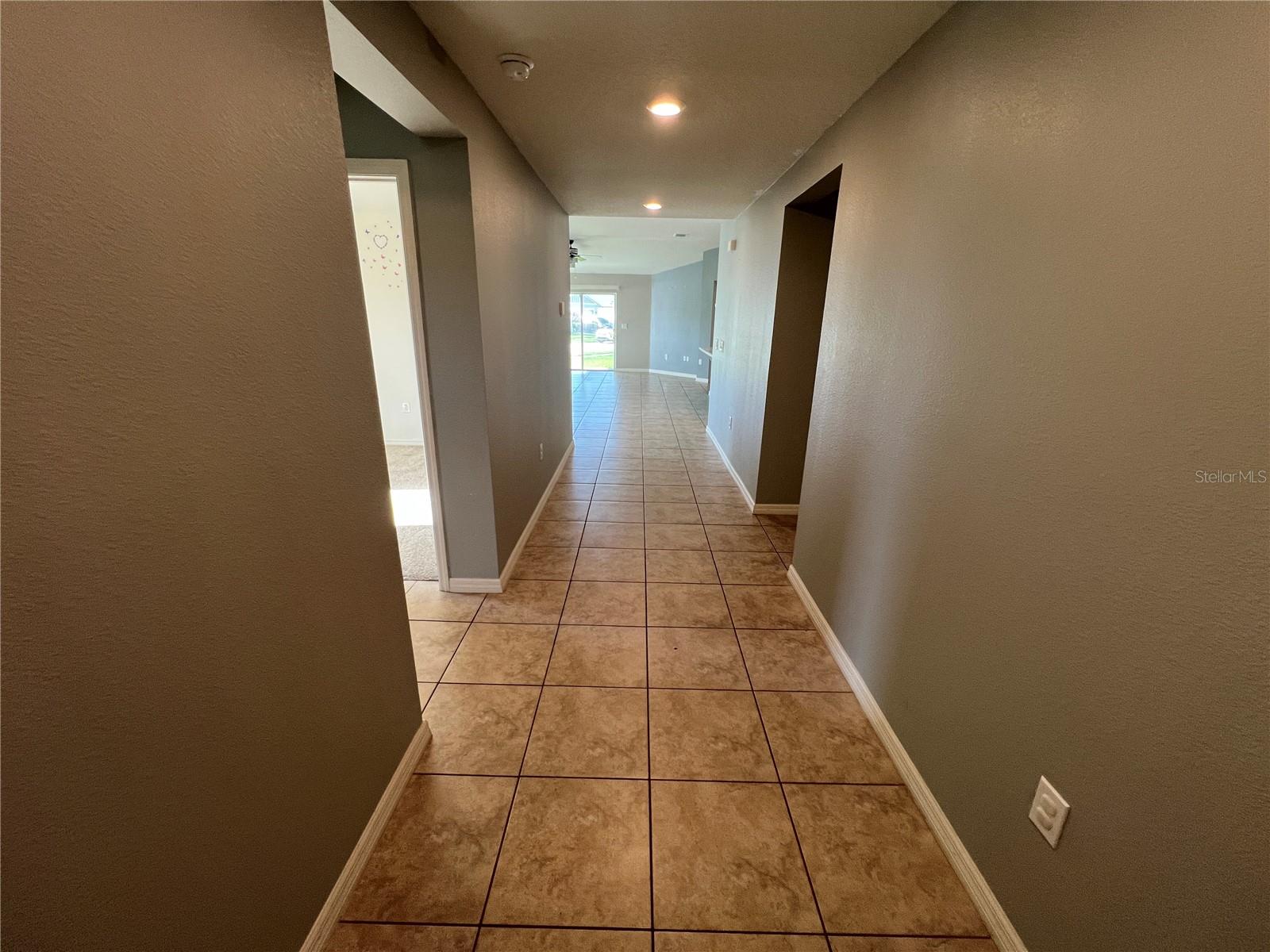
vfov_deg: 89.9
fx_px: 477
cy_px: 476
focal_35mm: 13
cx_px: 635
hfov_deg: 106.2
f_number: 1.8
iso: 160
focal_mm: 1.57
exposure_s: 1/120
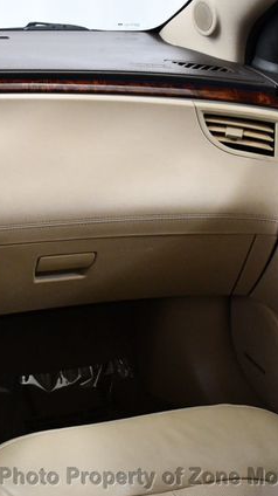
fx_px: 748
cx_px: -15
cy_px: 249
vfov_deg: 36.6
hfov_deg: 20.2
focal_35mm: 57
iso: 2800
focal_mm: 18
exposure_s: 1/125
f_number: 3.5
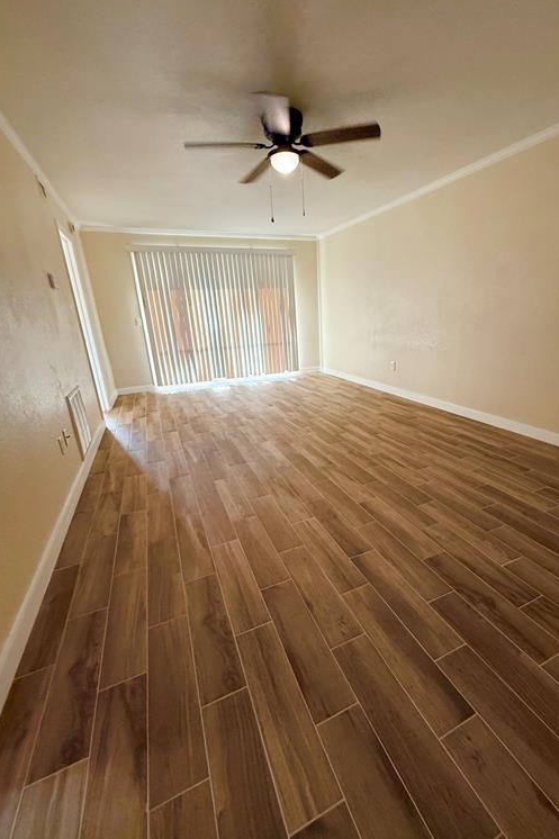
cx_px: 312
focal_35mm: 15
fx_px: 350
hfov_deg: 77.0
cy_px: 423
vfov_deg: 100.4
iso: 200
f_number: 2.2
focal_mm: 2.22
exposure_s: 1/120
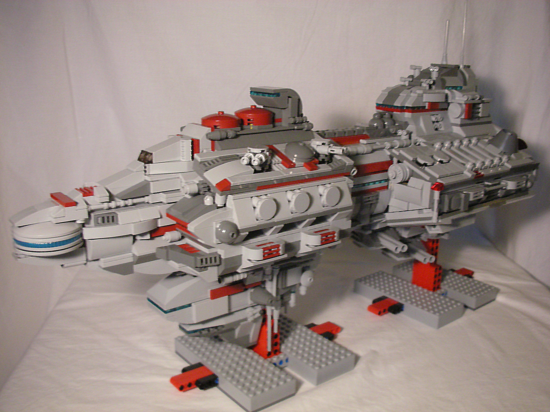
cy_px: 206
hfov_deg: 52.6
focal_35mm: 35
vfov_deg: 40.7
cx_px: 275
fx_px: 556
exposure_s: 1/16.8
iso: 200
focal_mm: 5.8
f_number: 2.8
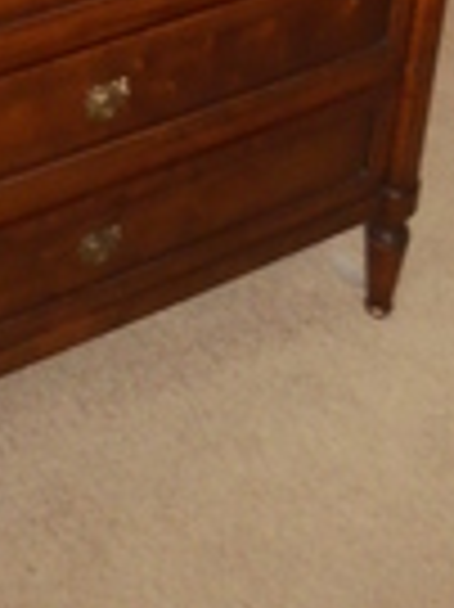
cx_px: 65
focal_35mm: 91
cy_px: -331
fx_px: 1594
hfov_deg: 16.1
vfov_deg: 18.7
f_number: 3.5
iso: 400
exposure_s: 1/30
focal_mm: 4.6
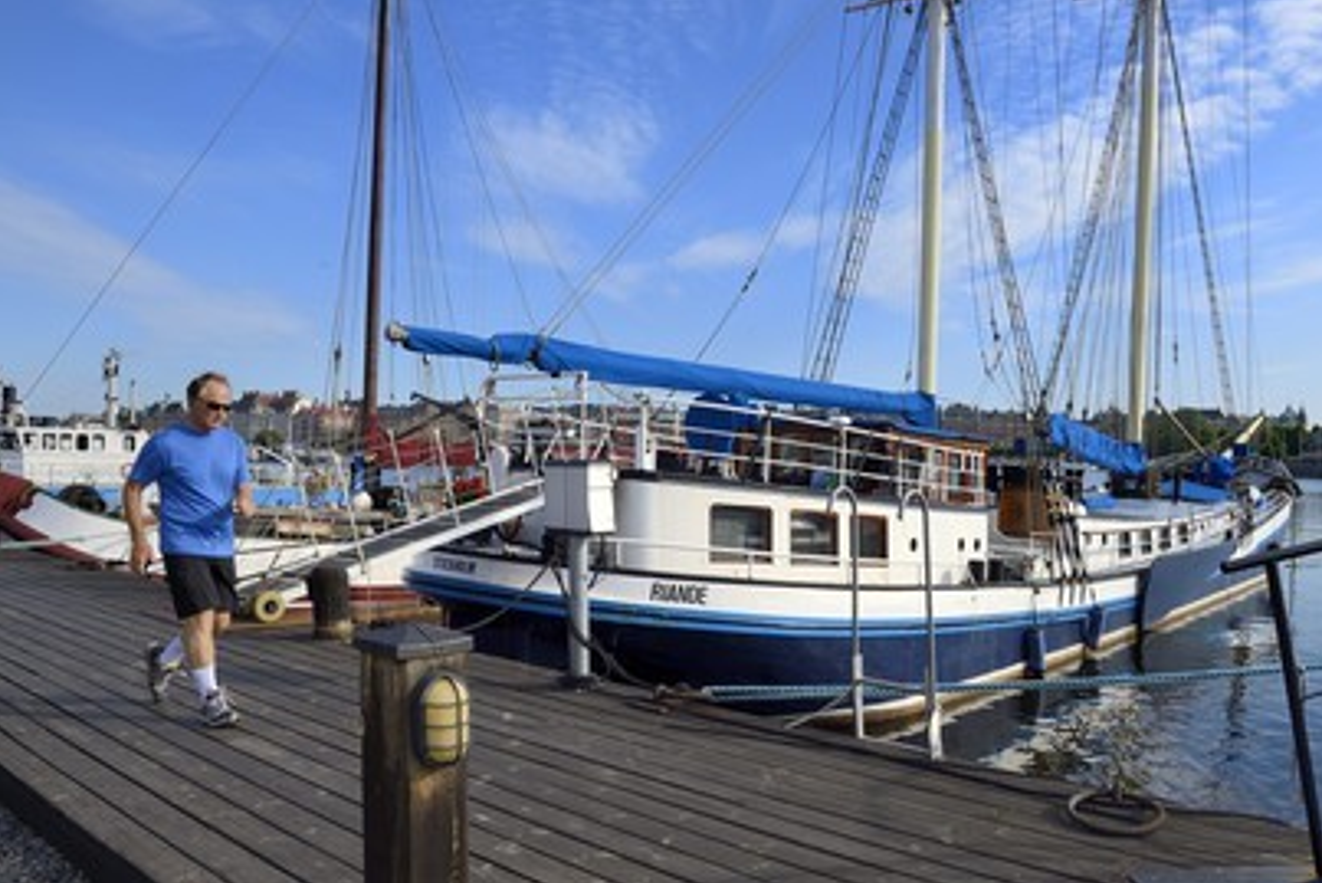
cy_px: 453
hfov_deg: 71.5
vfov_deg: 51.3
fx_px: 918
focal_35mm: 25
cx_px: 686
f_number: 13
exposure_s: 1/200
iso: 200
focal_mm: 24
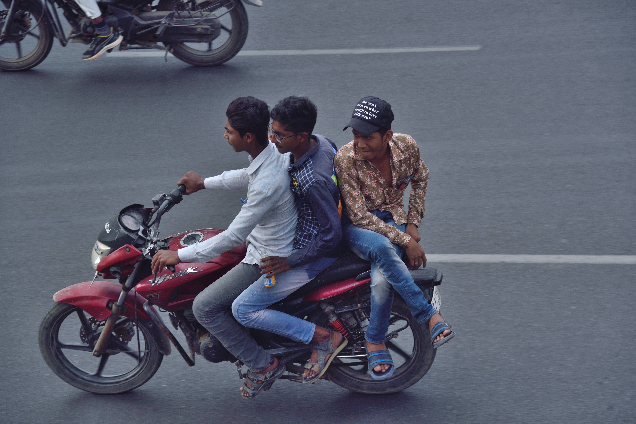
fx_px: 2121
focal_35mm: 120
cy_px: 212
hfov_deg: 17.1
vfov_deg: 11.4
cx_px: 318
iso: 100
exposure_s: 1/640
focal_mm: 120
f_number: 6.3
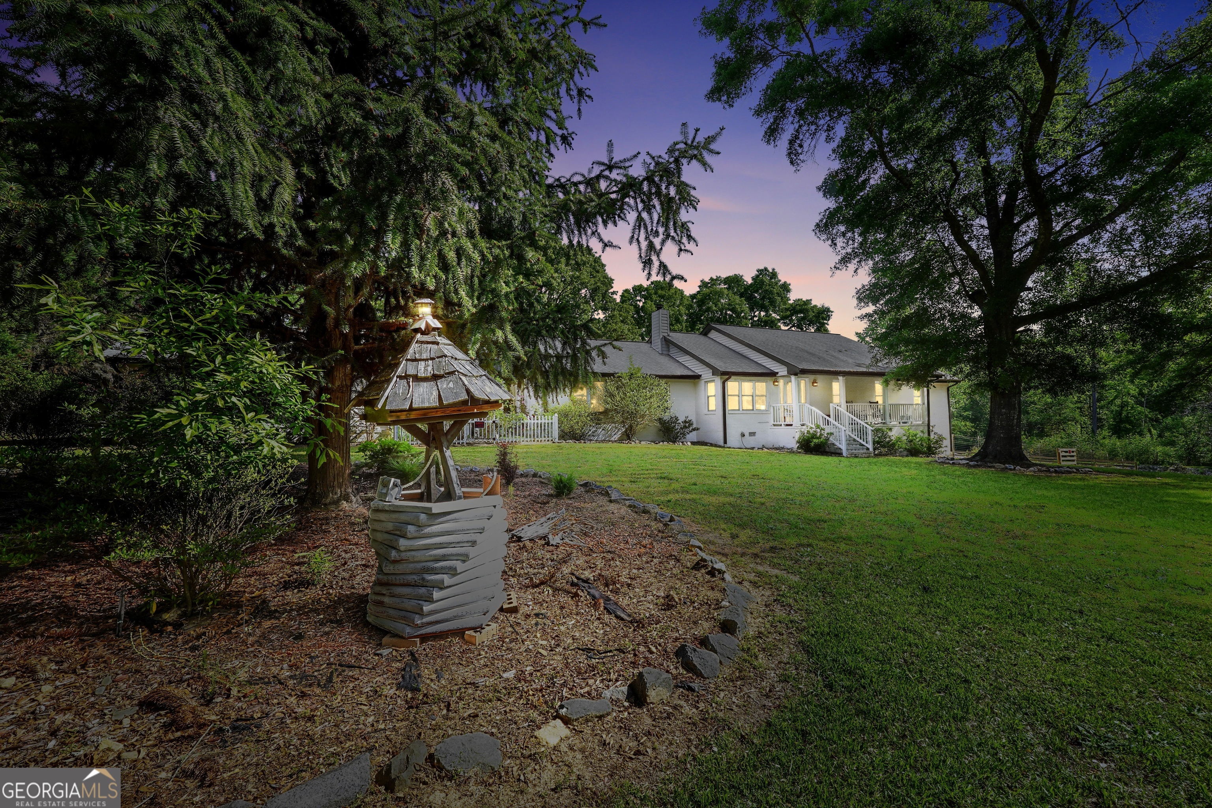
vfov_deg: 74.6
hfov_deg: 97.6
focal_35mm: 16
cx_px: 606
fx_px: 530
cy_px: 404
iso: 100
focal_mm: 10.5
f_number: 8
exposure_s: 1/100
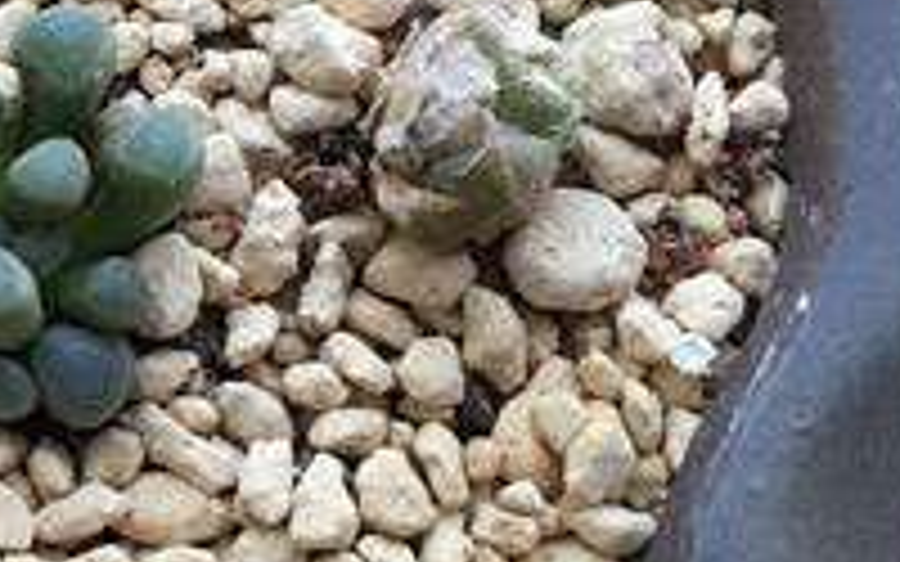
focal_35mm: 77
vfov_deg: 16.9
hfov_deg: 25.0
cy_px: 268
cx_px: -72
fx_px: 1889
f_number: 2.2
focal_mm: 4.15
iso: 40
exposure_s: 1/33
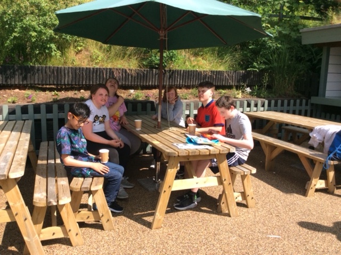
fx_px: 315
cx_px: 170
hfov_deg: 56.9
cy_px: 128
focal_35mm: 32
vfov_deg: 44.1
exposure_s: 1/724
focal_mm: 3.3
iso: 32
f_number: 2.4
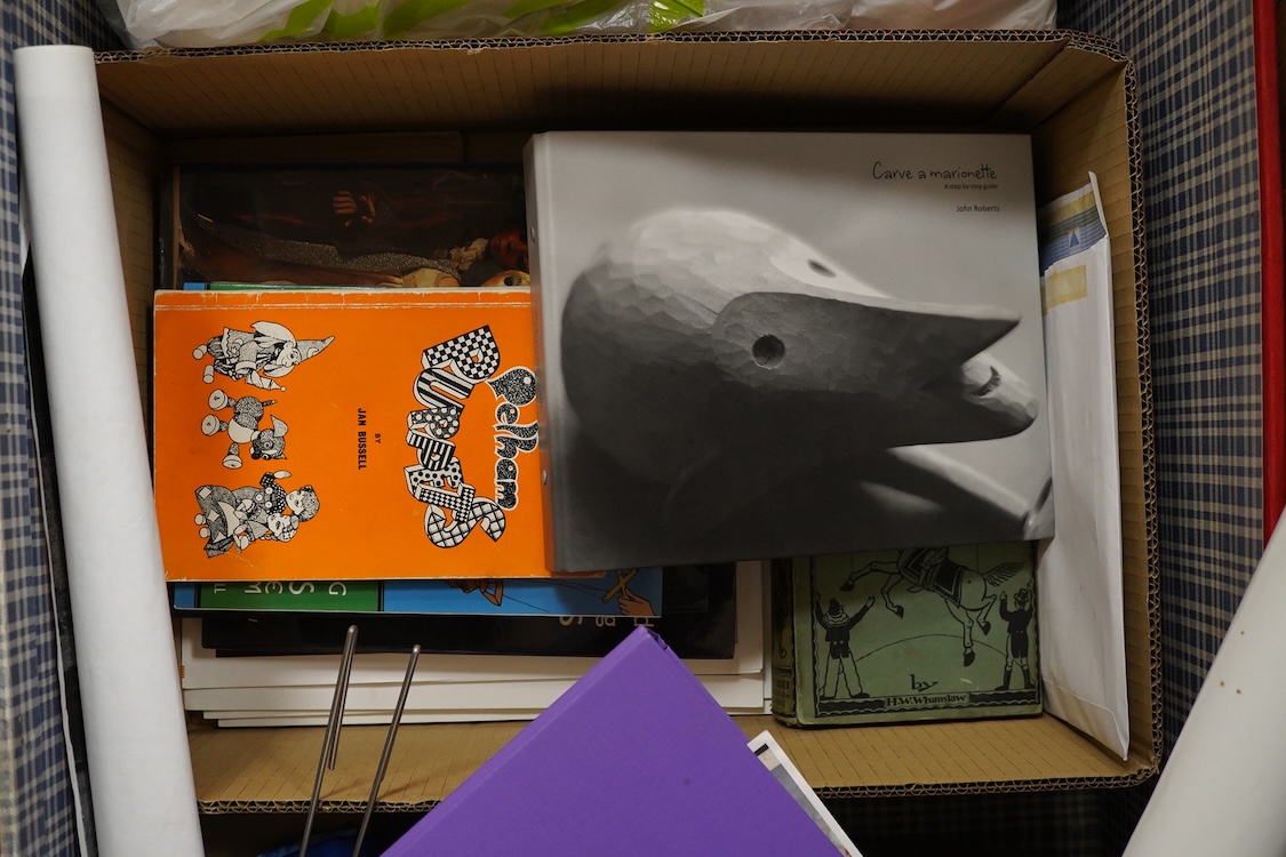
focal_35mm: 45
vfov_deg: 29.9
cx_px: 643
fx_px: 1607
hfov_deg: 43.6
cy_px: 428
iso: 2000
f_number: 7.1
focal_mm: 30
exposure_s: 1/100
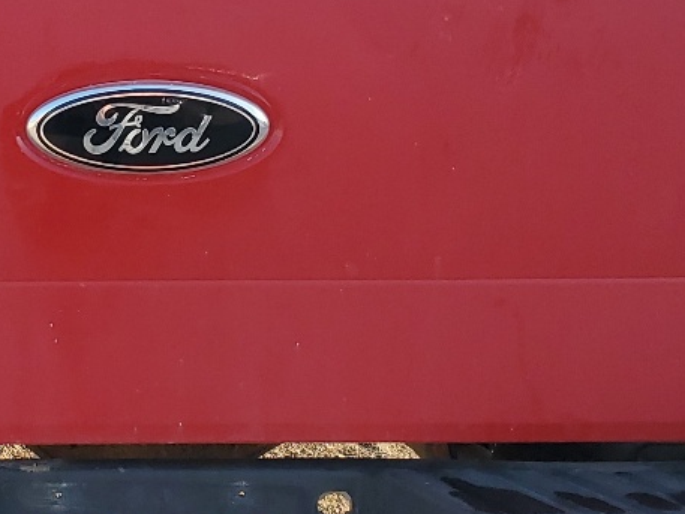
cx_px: 124
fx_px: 1801
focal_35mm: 91
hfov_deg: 21.2
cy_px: 163
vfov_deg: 16.2
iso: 50
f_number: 1.5
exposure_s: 1/1111
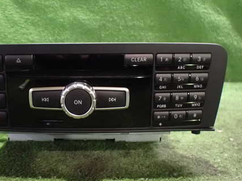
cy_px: 88
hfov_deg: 44.3
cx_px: 84
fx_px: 293
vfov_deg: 34.3
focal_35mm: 42
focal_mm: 5.4
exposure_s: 1/25
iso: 1600
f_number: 2.3
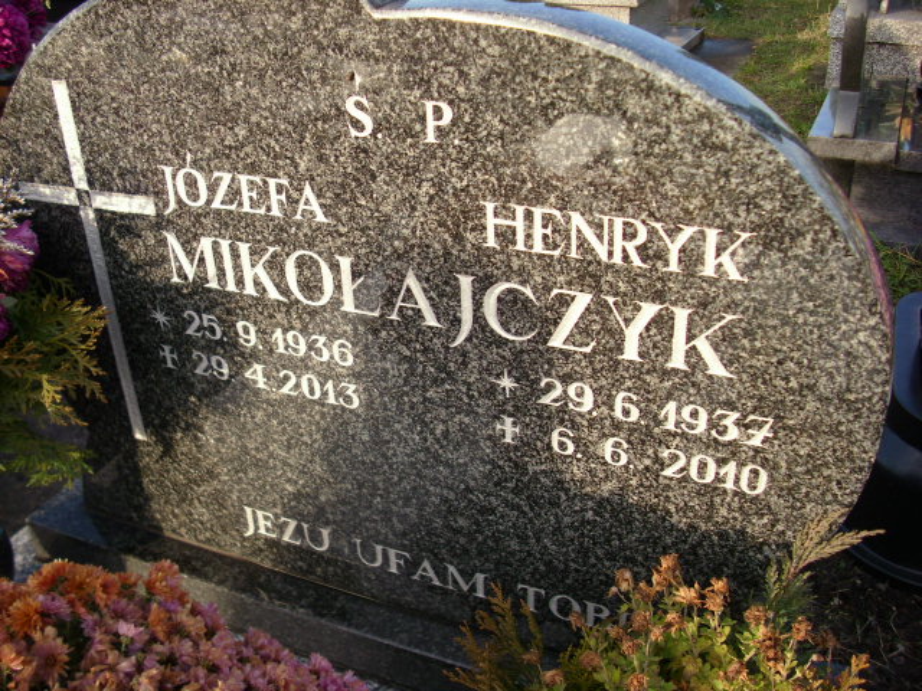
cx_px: 461
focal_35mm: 37
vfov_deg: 38.7
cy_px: 346
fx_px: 985
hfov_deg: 50.1
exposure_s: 1/260
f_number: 2.8
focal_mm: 6.2
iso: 50
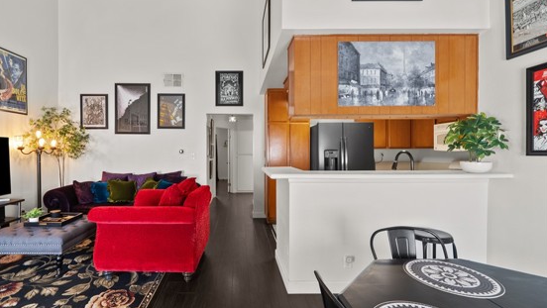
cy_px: 157
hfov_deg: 95.2
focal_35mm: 17
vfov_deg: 64.0
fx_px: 247
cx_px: 234
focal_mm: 14
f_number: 10
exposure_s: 2
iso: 100
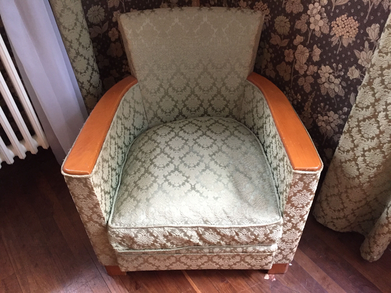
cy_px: 146
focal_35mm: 29
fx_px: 328
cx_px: 196
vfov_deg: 48.2
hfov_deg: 61.7
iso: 250
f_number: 2.2
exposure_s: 1/17
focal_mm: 4.15
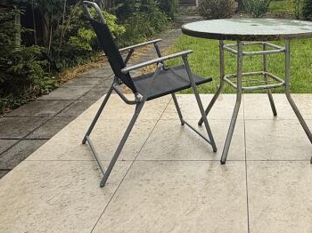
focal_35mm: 41
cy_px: -12
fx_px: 369
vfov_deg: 31.8
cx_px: 240
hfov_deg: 44.1
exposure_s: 1/686
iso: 50
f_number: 2.2
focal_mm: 2.22
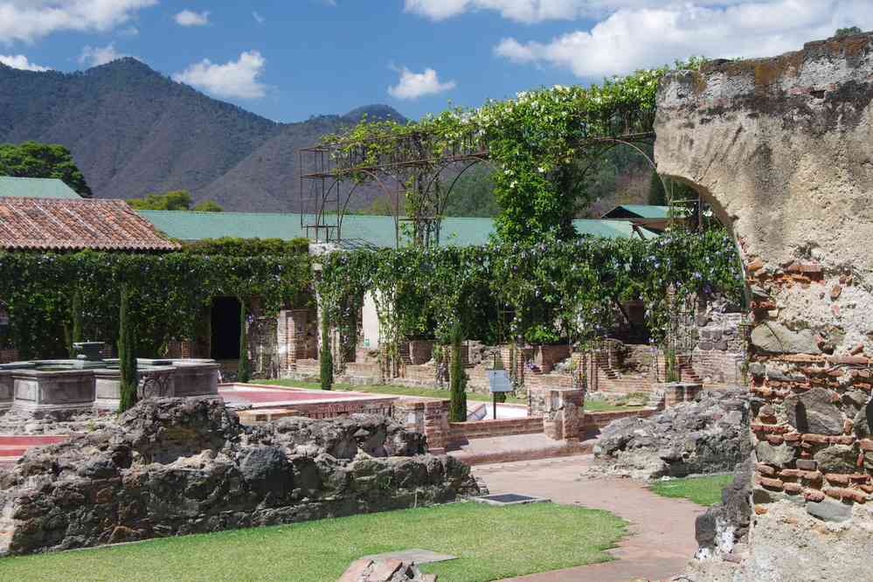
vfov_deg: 21.2
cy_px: 291
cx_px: 436
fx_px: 1552
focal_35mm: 64
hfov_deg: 31.4
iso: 200
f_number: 11
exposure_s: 1/80
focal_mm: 42.5
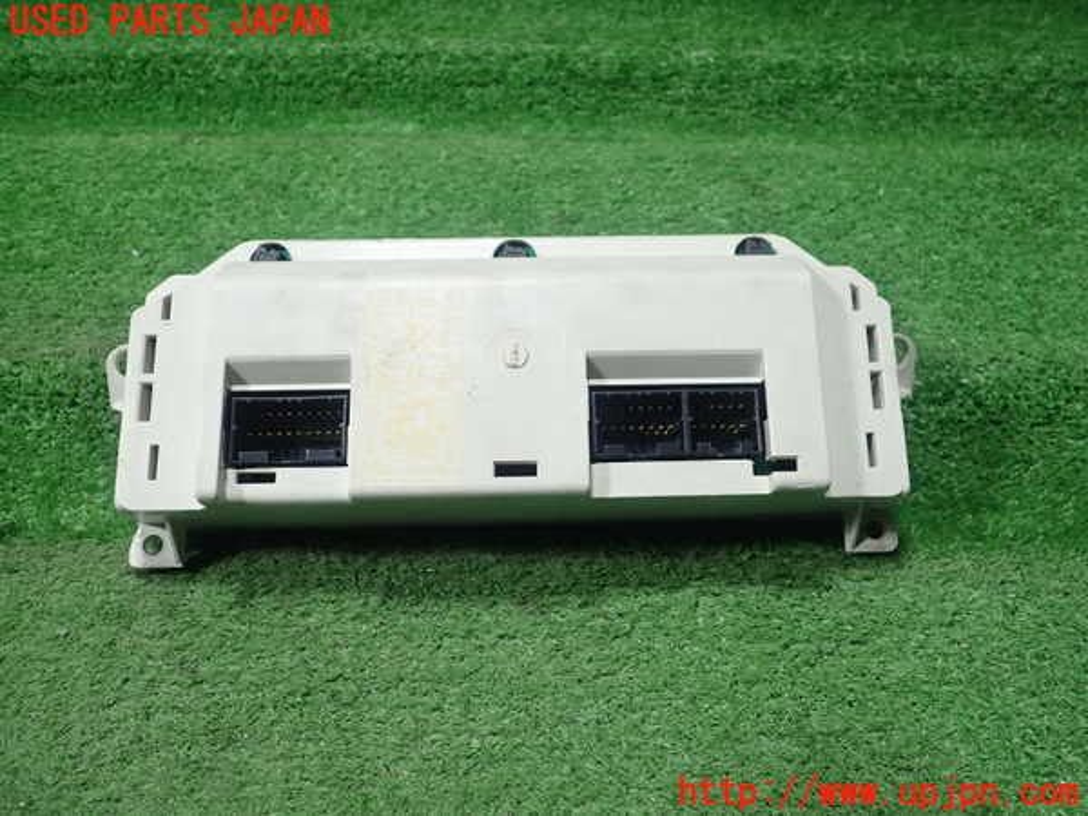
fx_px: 943
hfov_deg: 60.0
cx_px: 544
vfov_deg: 46.8
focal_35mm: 30
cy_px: 408
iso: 320
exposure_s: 1/125
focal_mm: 5.5
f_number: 2.3
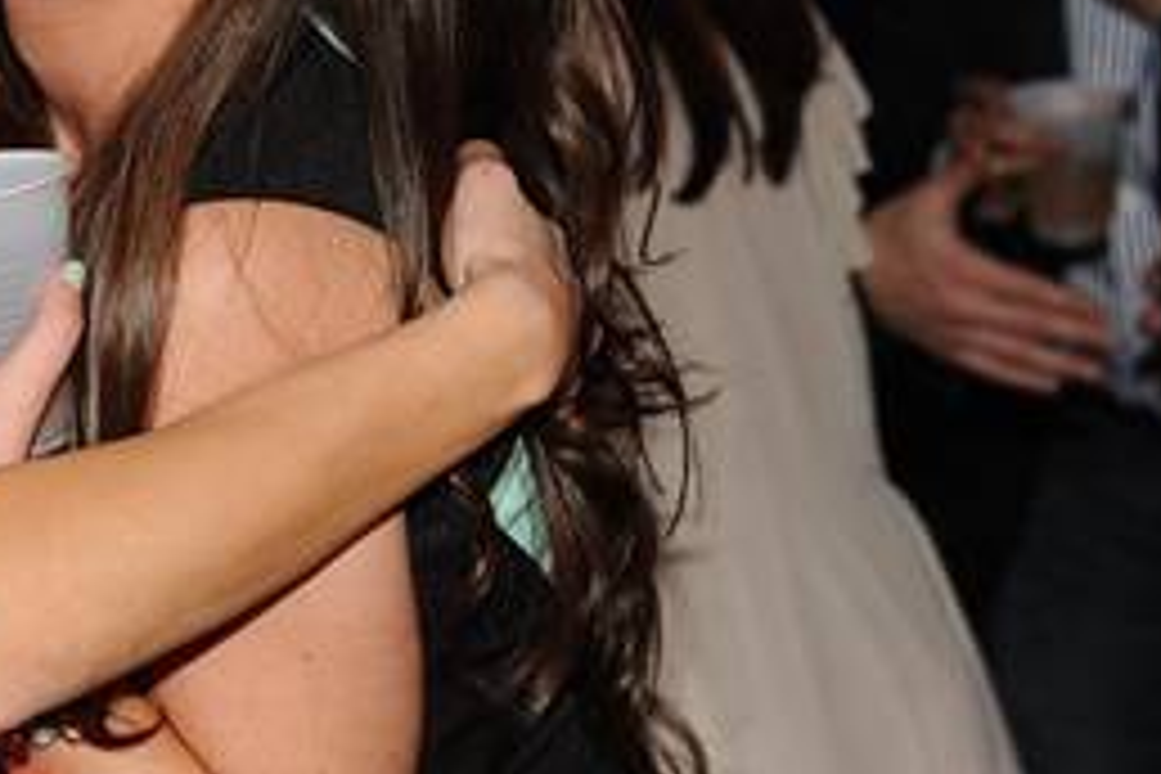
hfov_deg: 13.6
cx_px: -50
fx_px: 4805
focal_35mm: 149
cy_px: -45
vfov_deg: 9.1
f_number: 5.6
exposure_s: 1/250
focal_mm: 70
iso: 800
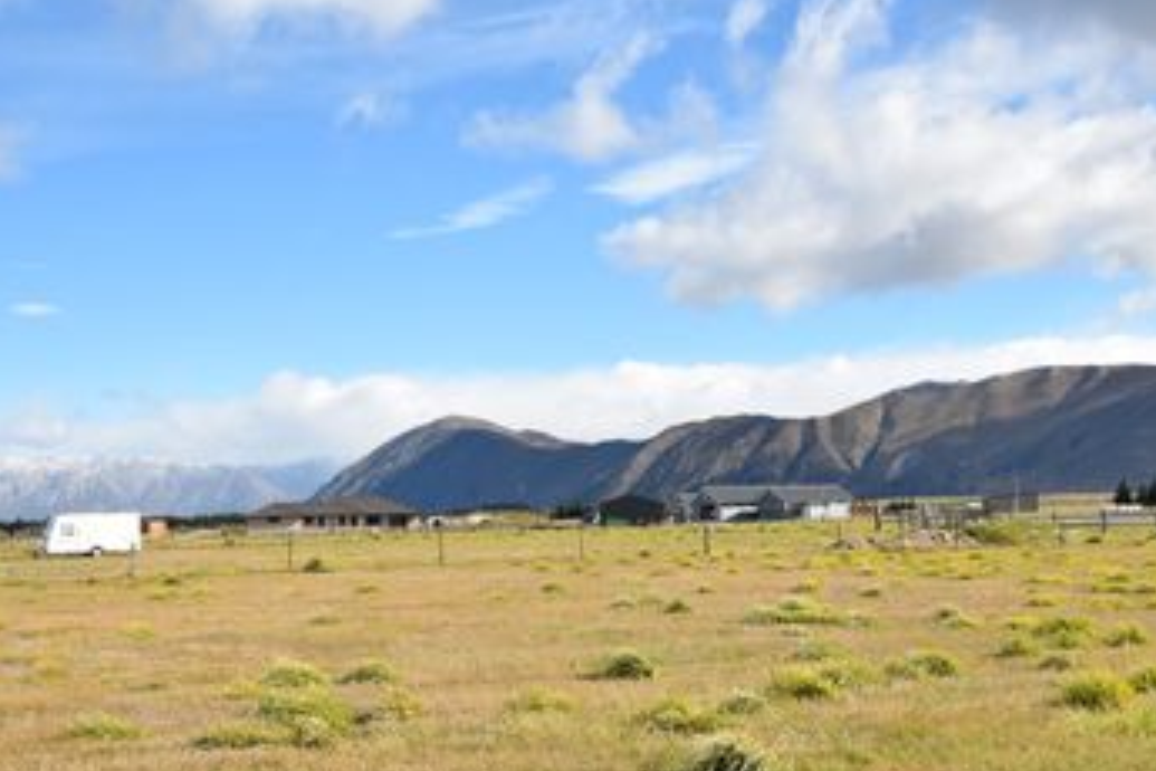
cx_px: 513
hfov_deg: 40.3
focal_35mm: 49
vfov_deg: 27.4
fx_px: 1573
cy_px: 511
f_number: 10
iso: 200
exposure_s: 1/400
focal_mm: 24
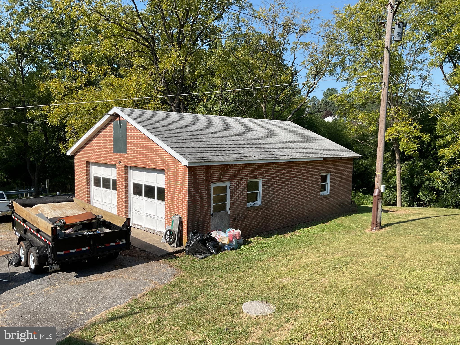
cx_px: 230
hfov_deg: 61.7
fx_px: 385
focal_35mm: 29
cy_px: 172
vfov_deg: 48.2
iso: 16
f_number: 1.8
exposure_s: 1/1195
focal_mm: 3
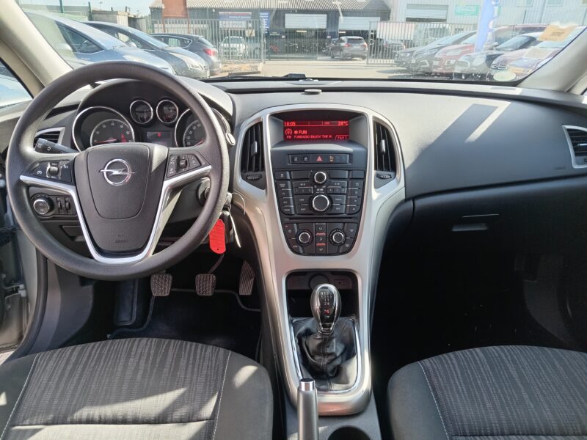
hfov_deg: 69.4
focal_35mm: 25
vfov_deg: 54.9
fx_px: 424
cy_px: 220
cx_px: 294
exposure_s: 1/50
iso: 116
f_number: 1.8
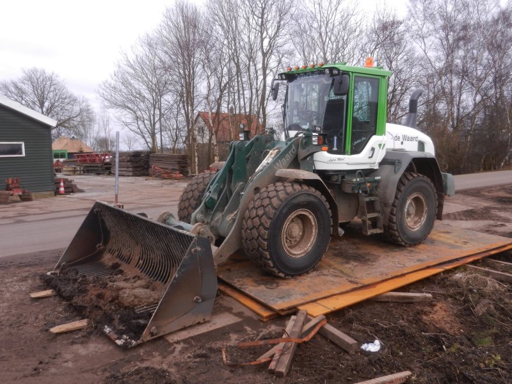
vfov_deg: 48.2
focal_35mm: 29
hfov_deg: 61.7
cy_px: 192
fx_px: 429
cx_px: 256
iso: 160
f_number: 3.6
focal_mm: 5.1
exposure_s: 1/160
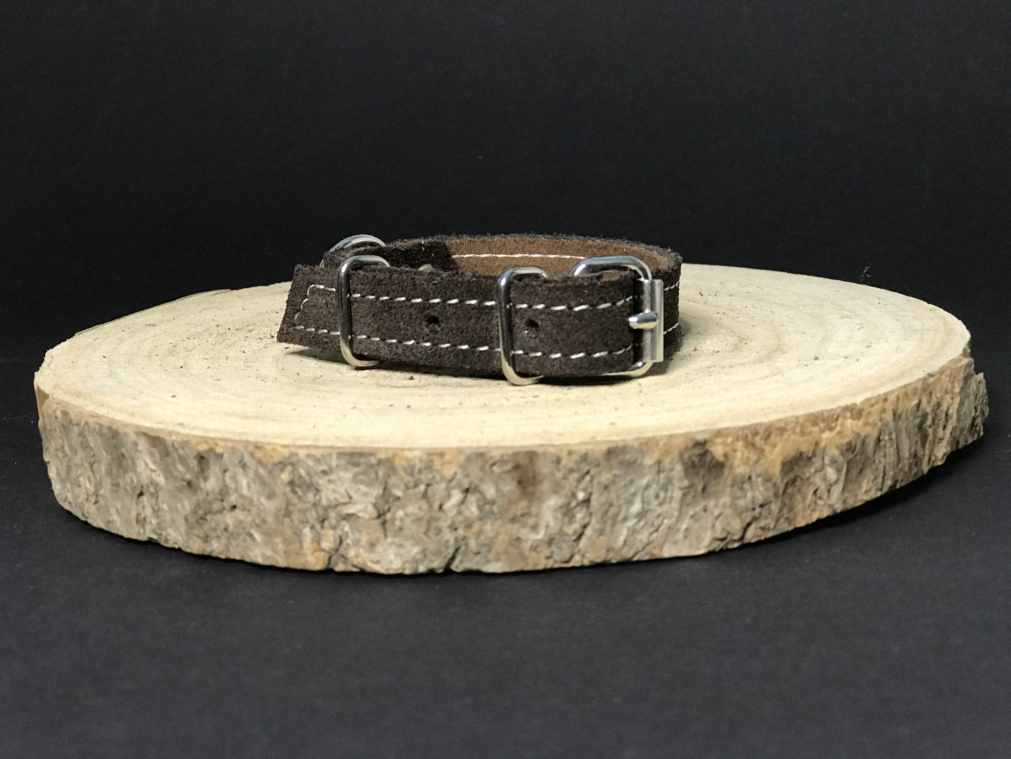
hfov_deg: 33.8
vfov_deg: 25.7
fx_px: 1665
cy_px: 380
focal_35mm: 57
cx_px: 506
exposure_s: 1/50
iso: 400
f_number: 2.8
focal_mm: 6.6
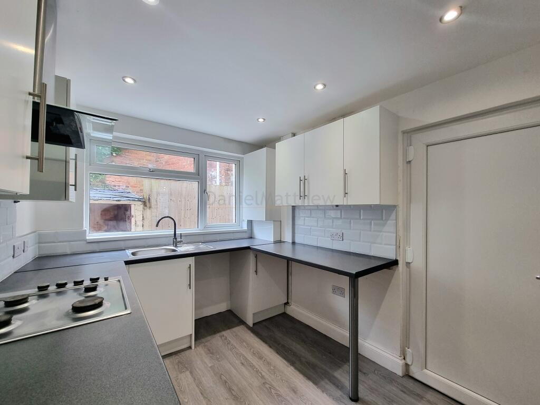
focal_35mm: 13
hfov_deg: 106.2
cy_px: 202
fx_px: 203
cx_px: 270
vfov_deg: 89.9
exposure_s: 1/100
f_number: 2.2
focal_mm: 2.2
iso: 100
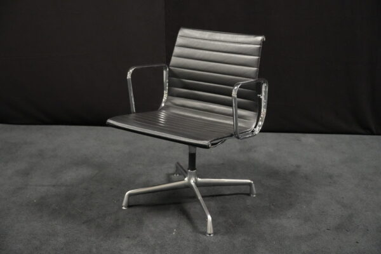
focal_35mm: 46
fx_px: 487
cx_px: 190
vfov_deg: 29.2
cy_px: 127
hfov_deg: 42.7
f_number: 4
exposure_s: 1/40
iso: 12800
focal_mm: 46
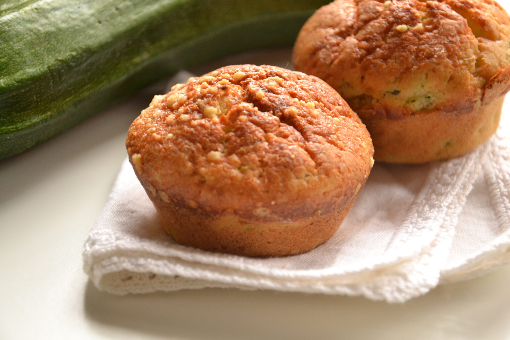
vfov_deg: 13.0
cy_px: 170
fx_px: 1487
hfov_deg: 19.5
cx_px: 255
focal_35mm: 105
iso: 800
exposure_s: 1/80
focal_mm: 70
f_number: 5.3
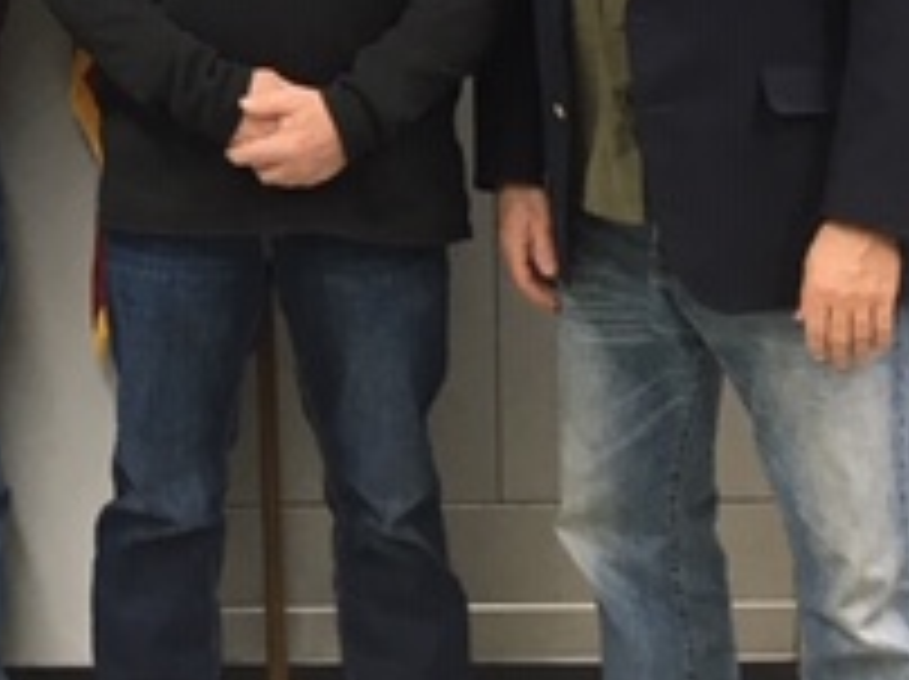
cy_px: -311
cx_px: -216
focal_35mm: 92
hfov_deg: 19.9
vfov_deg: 15.0
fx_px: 2413
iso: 80
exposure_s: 1/30
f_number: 2.2
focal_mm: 4.15
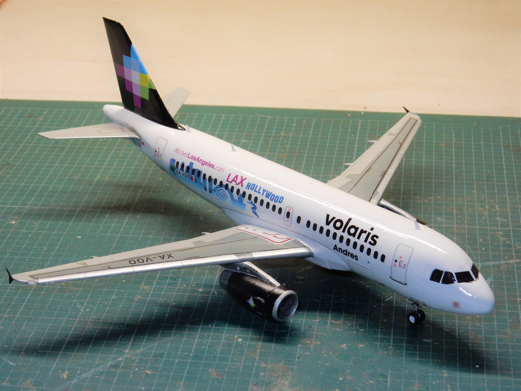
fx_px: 1264
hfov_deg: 23.3
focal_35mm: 84
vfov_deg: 17.6
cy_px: 196
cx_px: 260
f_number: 5
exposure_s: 1/30
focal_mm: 14.9
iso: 200
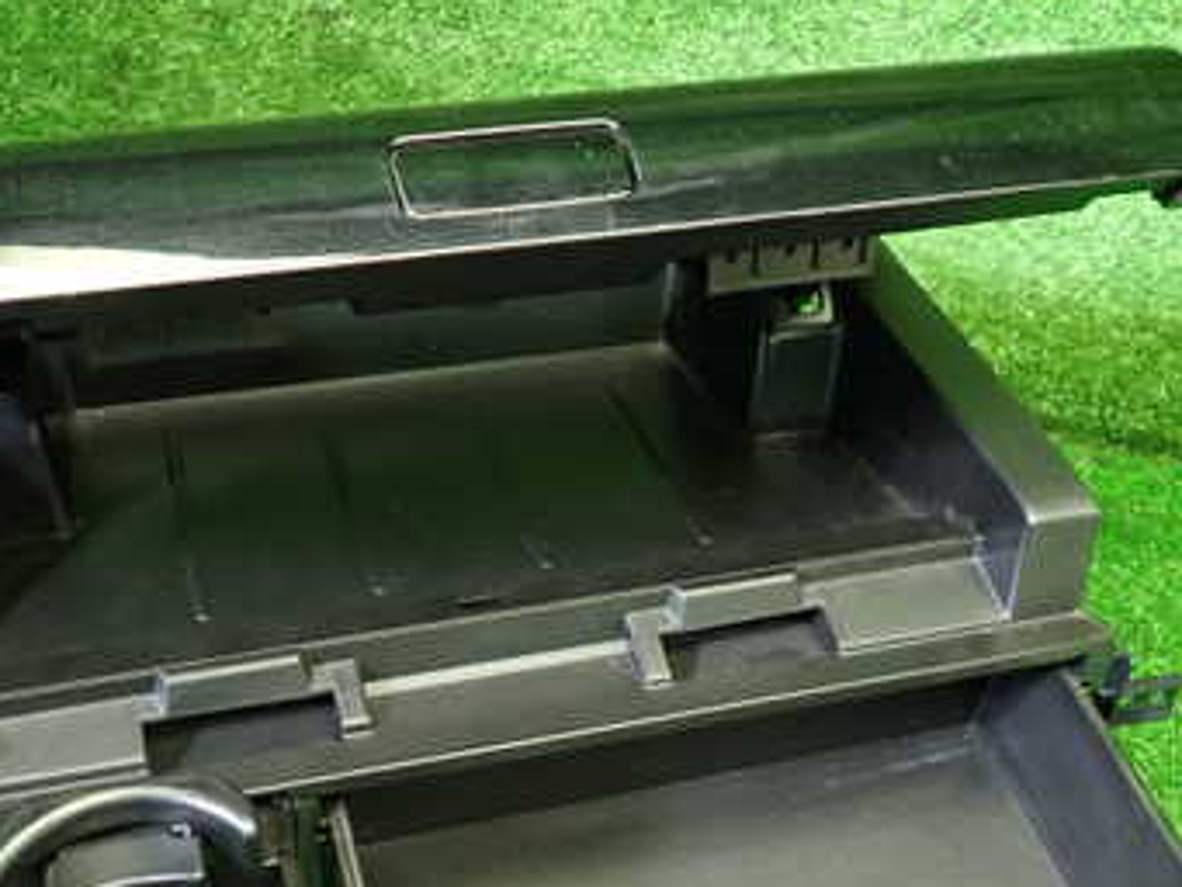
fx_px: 1503
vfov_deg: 32.6
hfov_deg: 42.9
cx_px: 562
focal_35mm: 44
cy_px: 599
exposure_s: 1/30
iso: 250
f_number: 2
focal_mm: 4.5
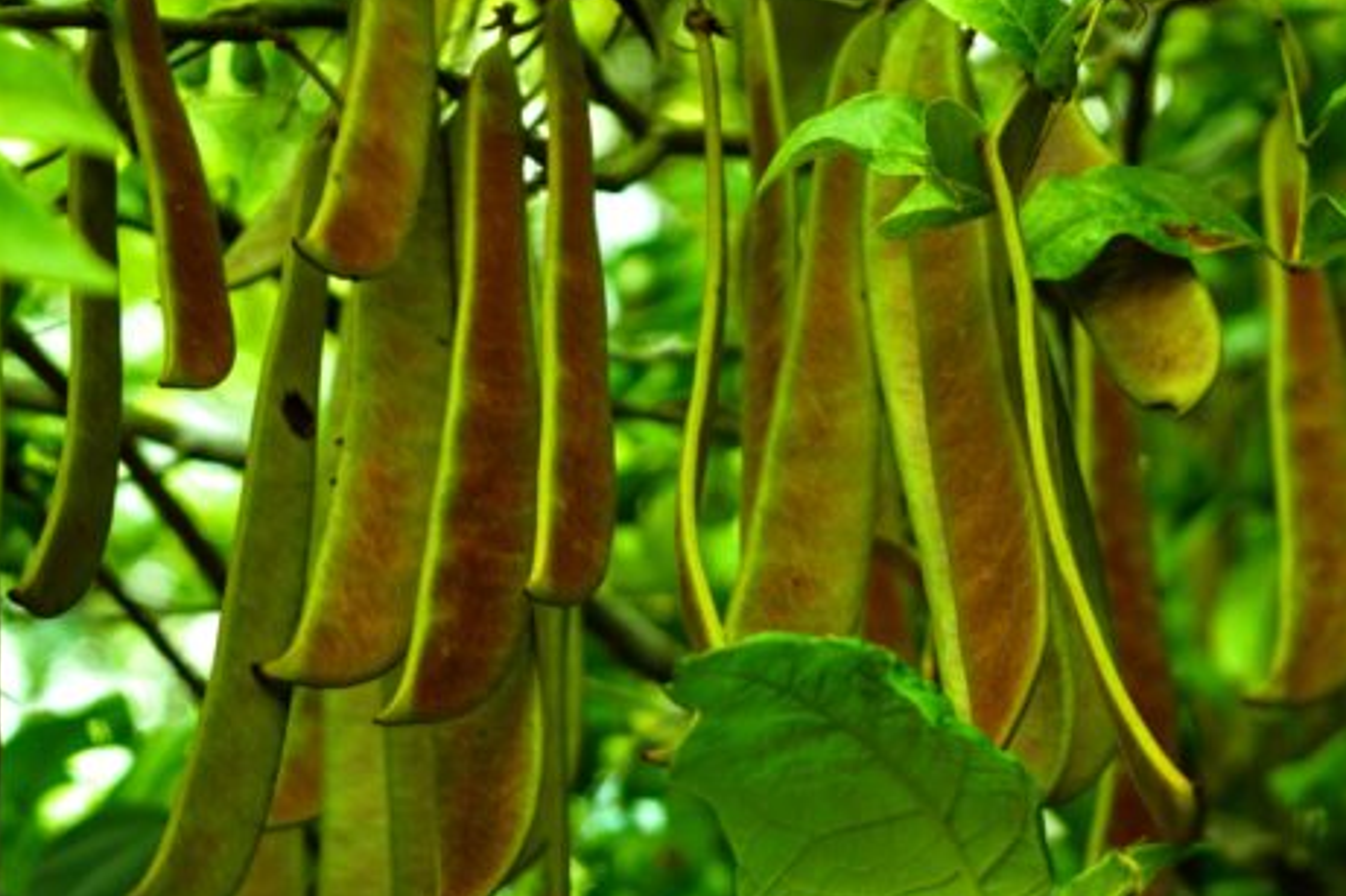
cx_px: 876
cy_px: 486
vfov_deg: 9.5
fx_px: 5415
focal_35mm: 145
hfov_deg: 14.2
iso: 100
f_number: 5.6
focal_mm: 55
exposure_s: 1/80
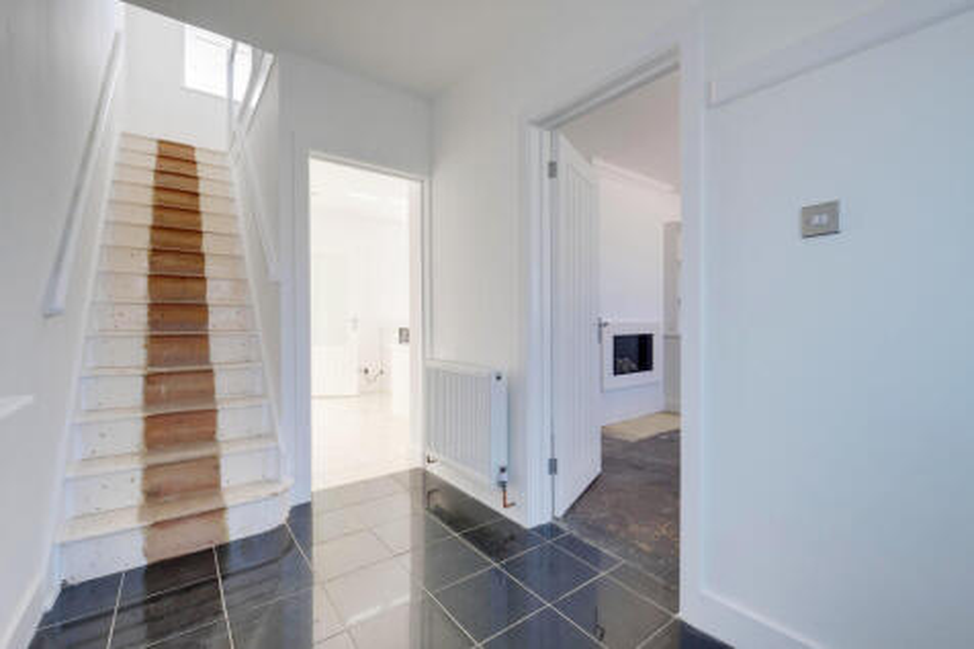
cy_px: 324
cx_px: 487
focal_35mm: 15
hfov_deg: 100.4
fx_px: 406
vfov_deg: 77.3
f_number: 9
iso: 400
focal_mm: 10
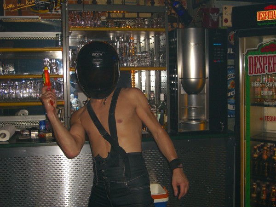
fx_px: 367
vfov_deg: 31.5
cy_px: 104
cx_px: 138
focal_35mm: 46
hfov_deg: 41.2
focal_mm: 9.5
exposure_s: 1/60
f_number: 3.1
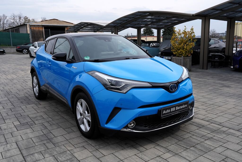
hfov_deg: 58.7
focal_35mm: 32
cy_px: 81
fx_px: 215
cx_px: 121
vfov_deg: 41.1
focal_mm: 32
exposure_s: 1/320
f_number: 8
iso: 100
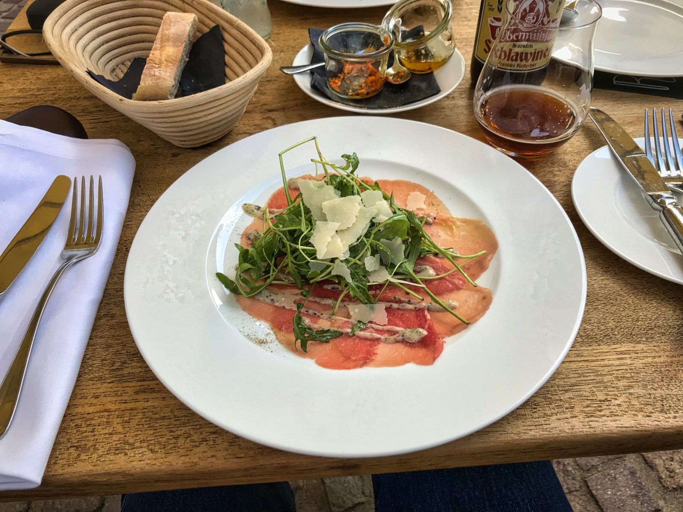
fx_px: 552
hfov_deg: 63.4
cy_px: 256
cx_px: 342
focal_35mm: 28
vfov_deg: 49.7
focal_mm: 4
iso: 20
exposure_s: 1/102
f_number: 1.8
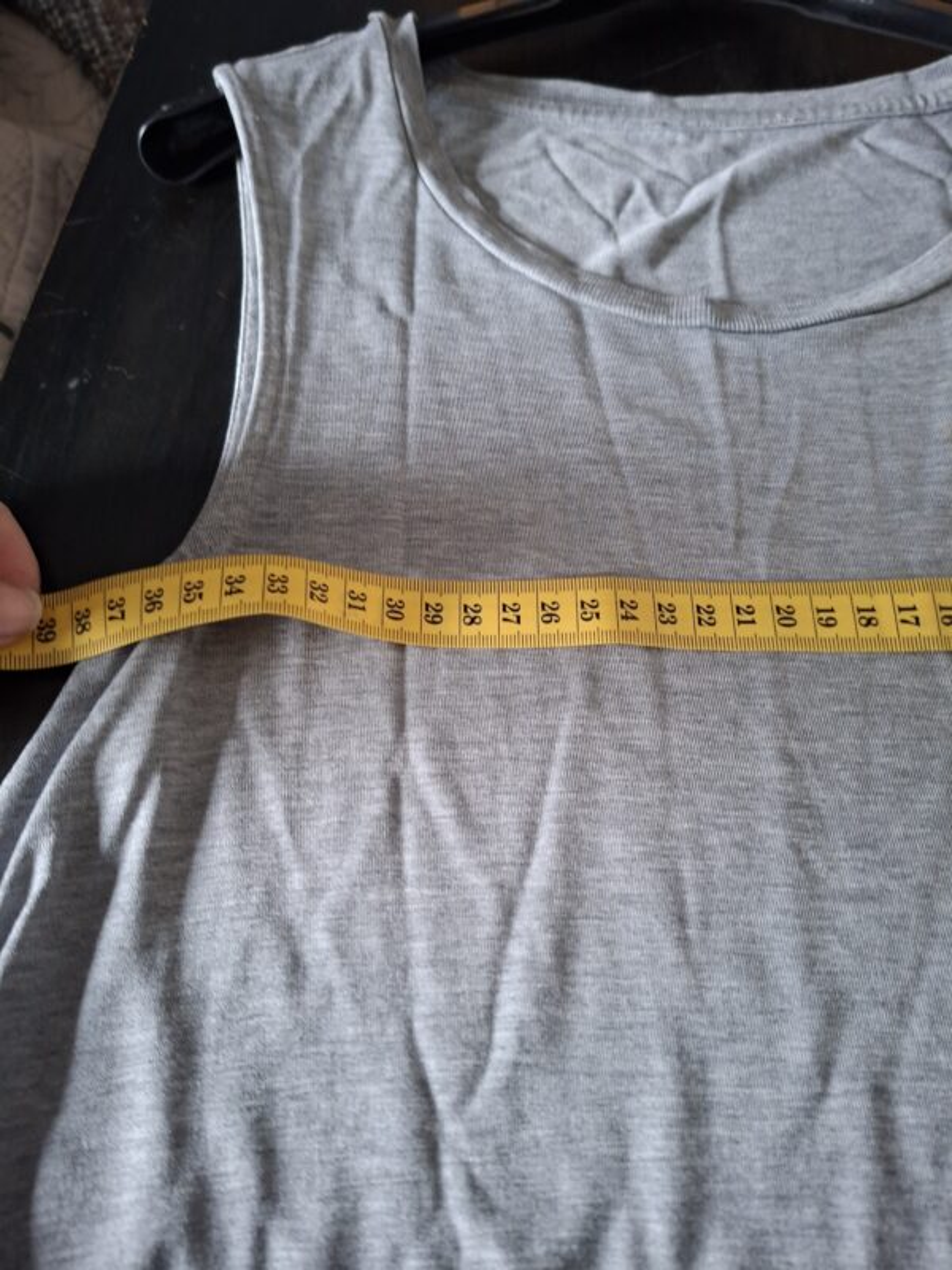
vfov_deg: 73.9
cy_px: 635
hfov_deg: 58.9
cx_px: 476
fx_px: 843
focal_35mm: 23
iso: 640
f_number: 1.8
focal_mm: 5.54
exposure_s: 1/25
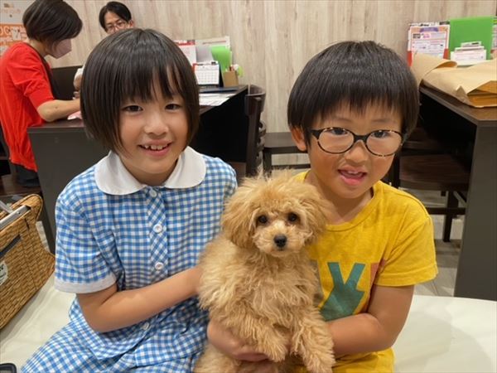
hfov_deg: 67.3
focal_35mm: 26
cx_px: 248
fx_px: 373
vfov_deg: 53.1
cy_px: 186
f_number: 1.8
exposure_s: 1/60
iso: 80
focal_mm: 4.25
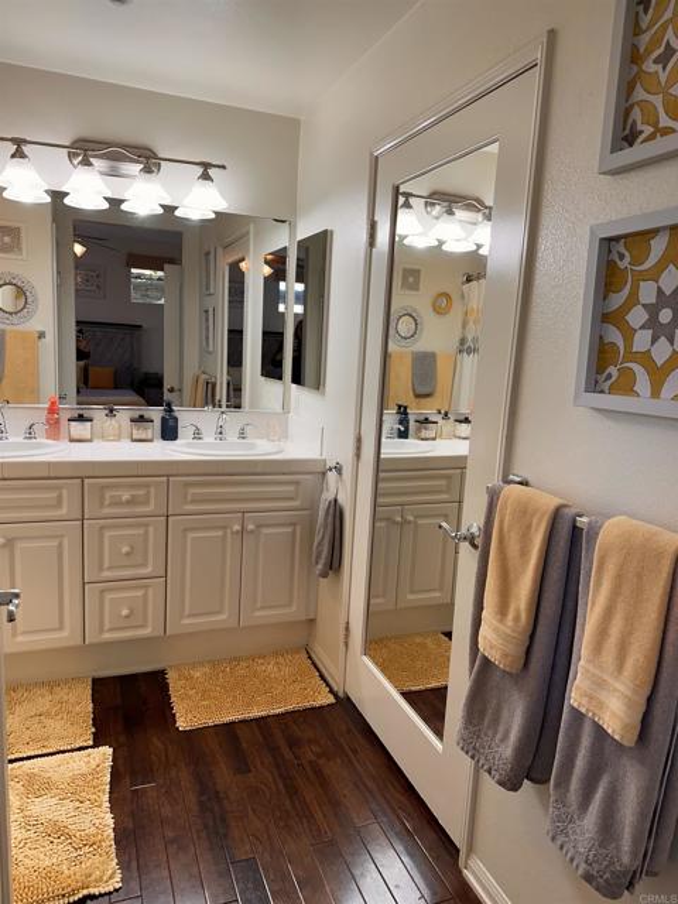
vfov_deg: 71.6
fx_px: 627
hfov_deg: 56.8
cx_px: 339
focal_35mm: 24
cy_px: 452
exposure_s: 1/120
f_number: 1.78
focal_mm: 6.86
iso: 80
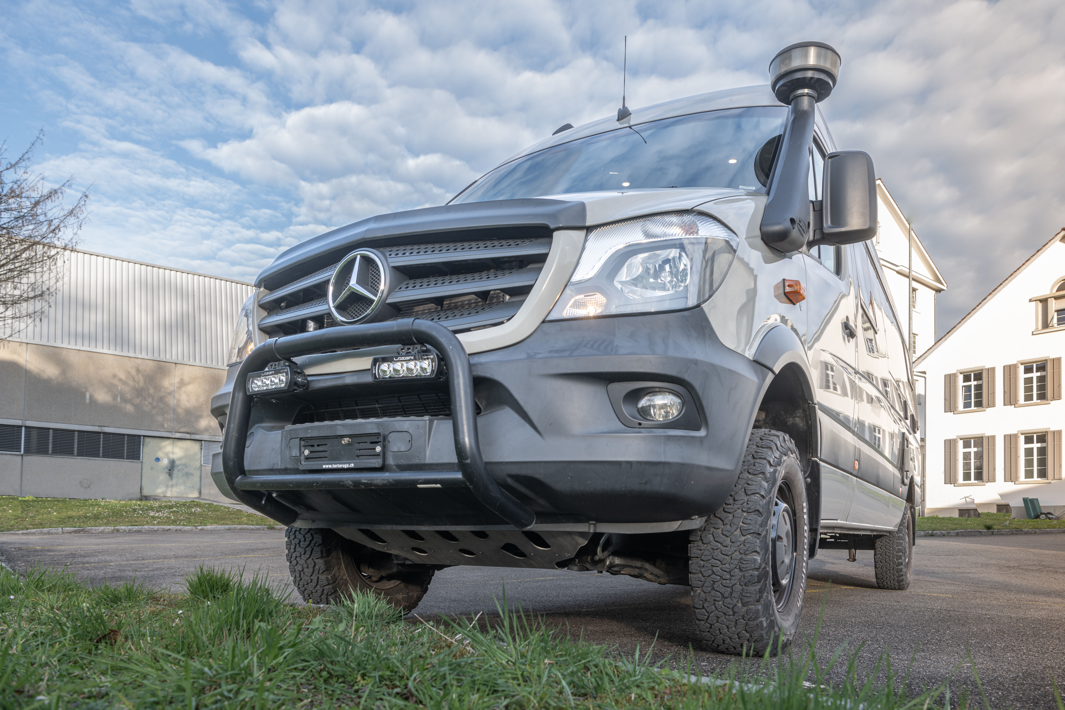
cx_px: 532
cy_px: 355
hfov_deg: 73.7
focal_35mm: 24
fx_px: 710
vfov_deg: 53.1
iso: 64
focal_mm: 24
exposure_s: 1/50
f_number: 7.1
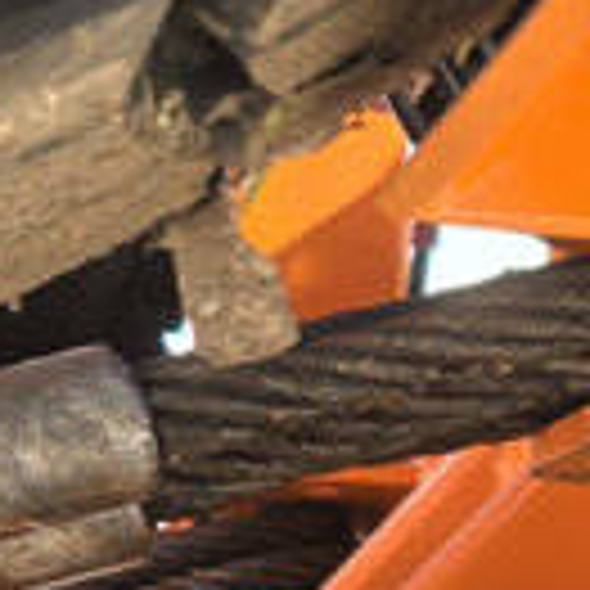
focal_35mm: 157
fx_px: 3027
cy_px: 689
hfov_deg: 10.8
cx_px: 842
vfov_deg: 10.9
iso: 64
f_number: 1.4
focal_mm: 5.75
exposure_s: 1/1002
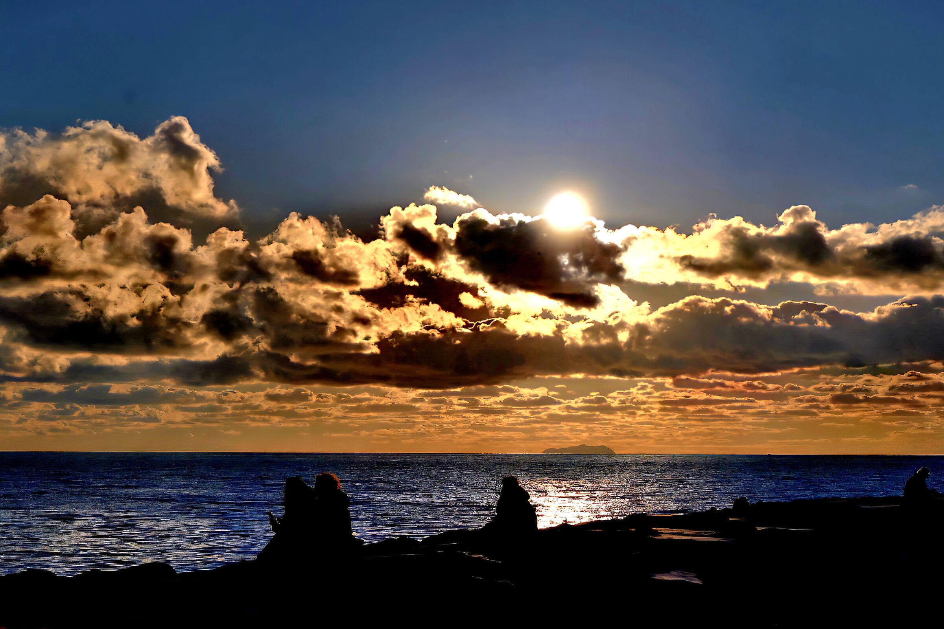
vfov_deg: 22.1
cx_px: 472
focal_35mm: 62
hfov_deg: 32.6
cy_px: 314
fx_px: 1613
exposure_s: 1/2500
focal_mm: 41
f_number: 9
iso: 100
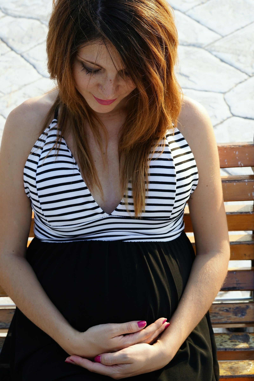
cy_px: 190
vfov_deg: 39.6
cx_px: 127
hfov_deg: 27.0
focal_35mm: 50
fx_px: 529
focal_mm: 50
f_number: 8
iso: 400
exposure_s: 1/125
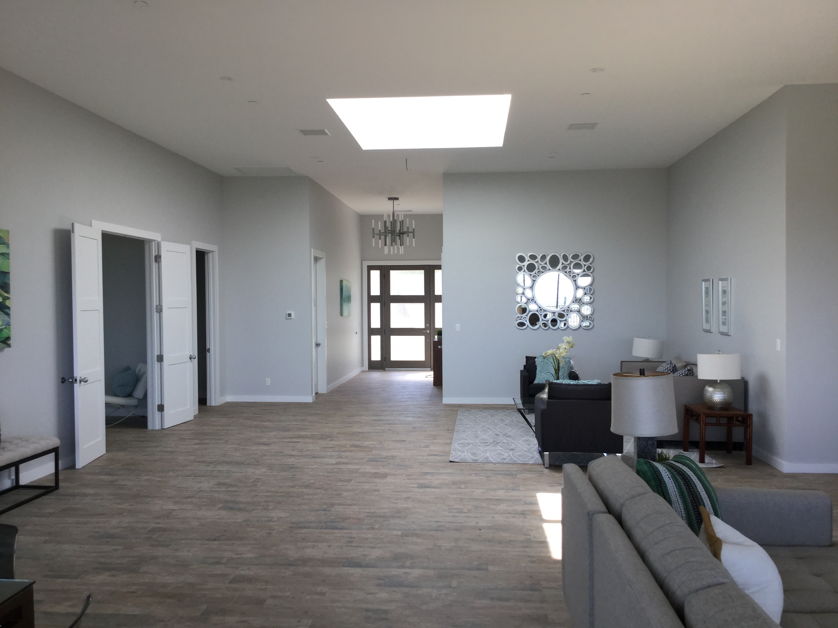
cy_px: 314
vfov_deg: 45.4
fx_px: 750
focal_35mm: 31
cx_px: 419
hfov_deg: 58.4
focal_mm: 3.3
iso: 40
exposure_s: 1/120
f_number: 2.4
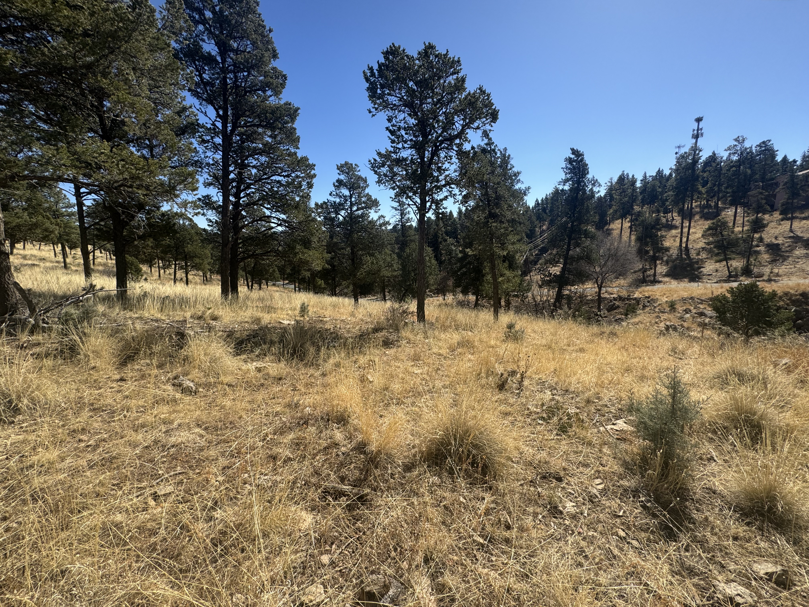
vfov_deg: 85.7
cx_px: 404
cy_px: 304
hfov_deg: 102.1
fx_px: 327
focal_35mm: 14
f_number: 2.2
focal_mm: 2.22
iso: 50
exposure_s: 1/1346
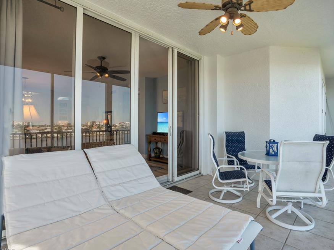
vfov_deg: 71.6
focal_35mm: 18
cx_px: 183
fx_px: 174
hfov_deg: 87.5
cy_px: 124
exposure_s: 1/40
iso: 200
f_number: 9
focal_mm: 16
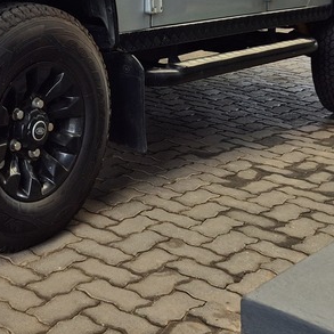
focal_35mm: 71
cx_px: 24
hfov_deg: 23.6
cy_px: -9
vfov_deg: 23.2
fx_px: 775
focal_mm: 5.4
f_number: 1.8
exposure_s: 1/331
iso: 25
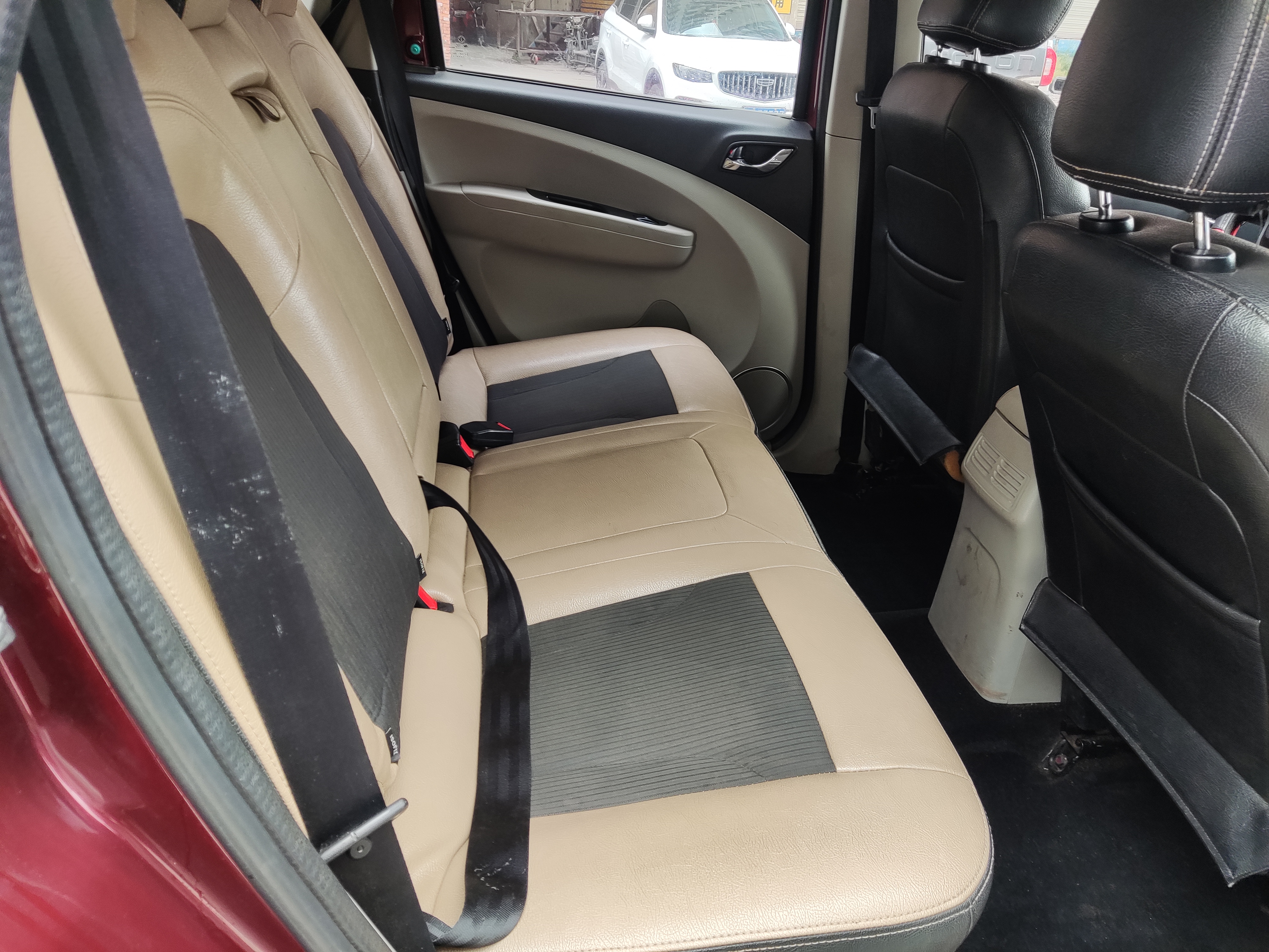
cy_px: 476
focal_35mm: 25
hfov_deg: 69.4
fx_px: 916
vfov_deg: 54.9
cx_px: 634
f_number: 1.79
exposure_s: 1/50
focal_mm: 4.71
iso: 52
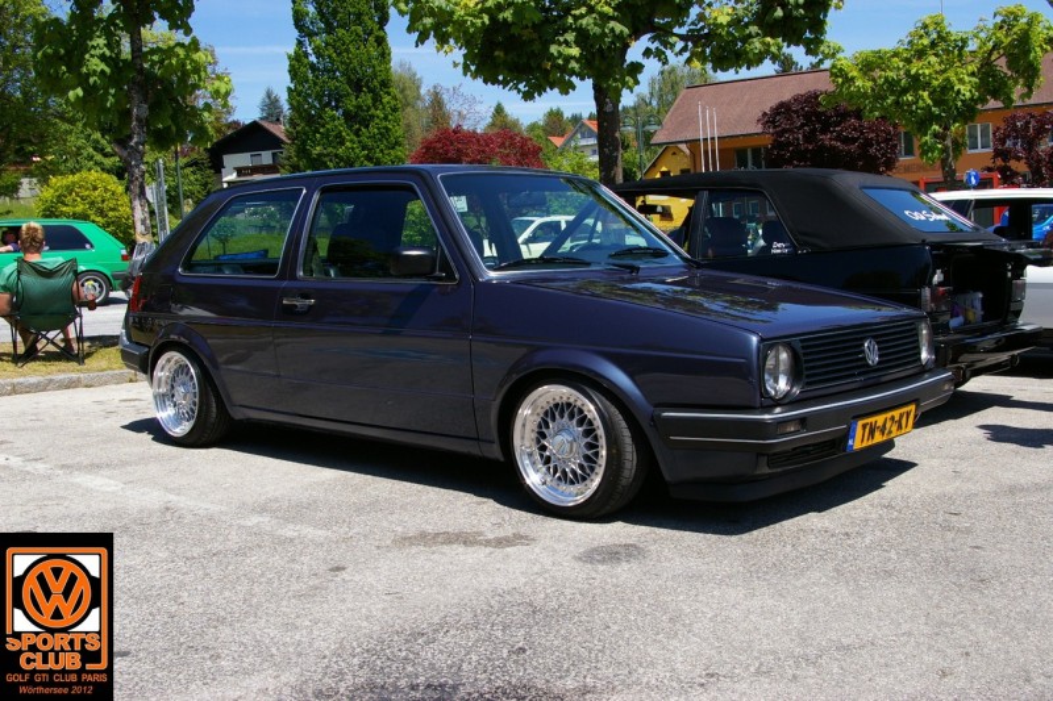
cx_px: 526
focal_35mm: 36
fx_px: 1053
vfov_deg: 36.9
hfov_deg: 53.1
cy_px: 350
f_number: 9.5
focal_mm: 24
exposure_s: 1/180
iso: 200
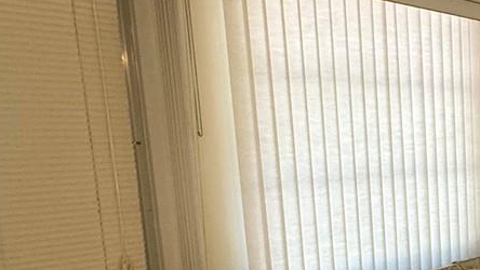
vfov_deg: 21.2
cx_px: 544
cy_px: 257
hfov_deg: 32.6
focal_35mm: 55
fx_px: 700
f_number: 2.2
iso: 250
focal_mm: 2.22
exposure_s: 1/60
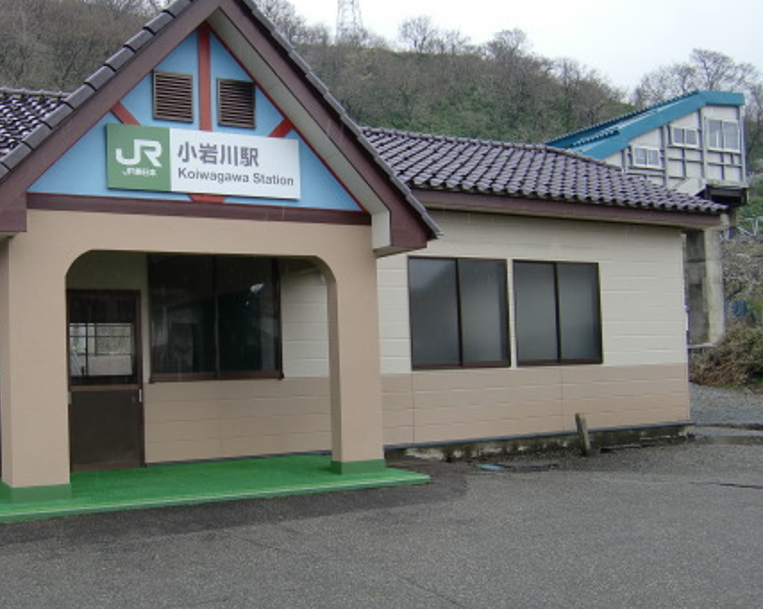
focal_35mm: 41
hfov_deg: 44.0
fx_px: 925
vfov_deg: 36.4
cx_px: 234
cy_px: 346
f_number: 2.6
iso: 64
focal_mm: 4.9
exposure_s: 1/250
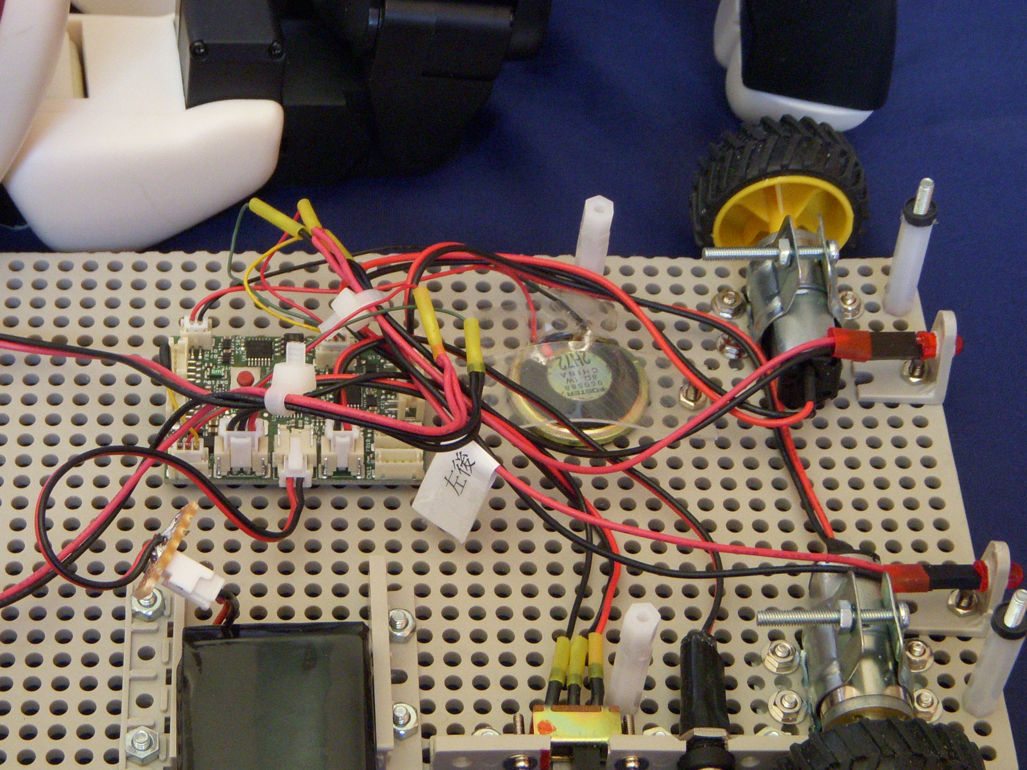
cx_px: 410
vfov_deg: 17.8
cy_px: 454
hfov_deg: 23.5
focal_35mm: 83
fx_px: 2463
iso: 400
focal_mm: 11
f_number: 3.7
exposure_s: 1/13
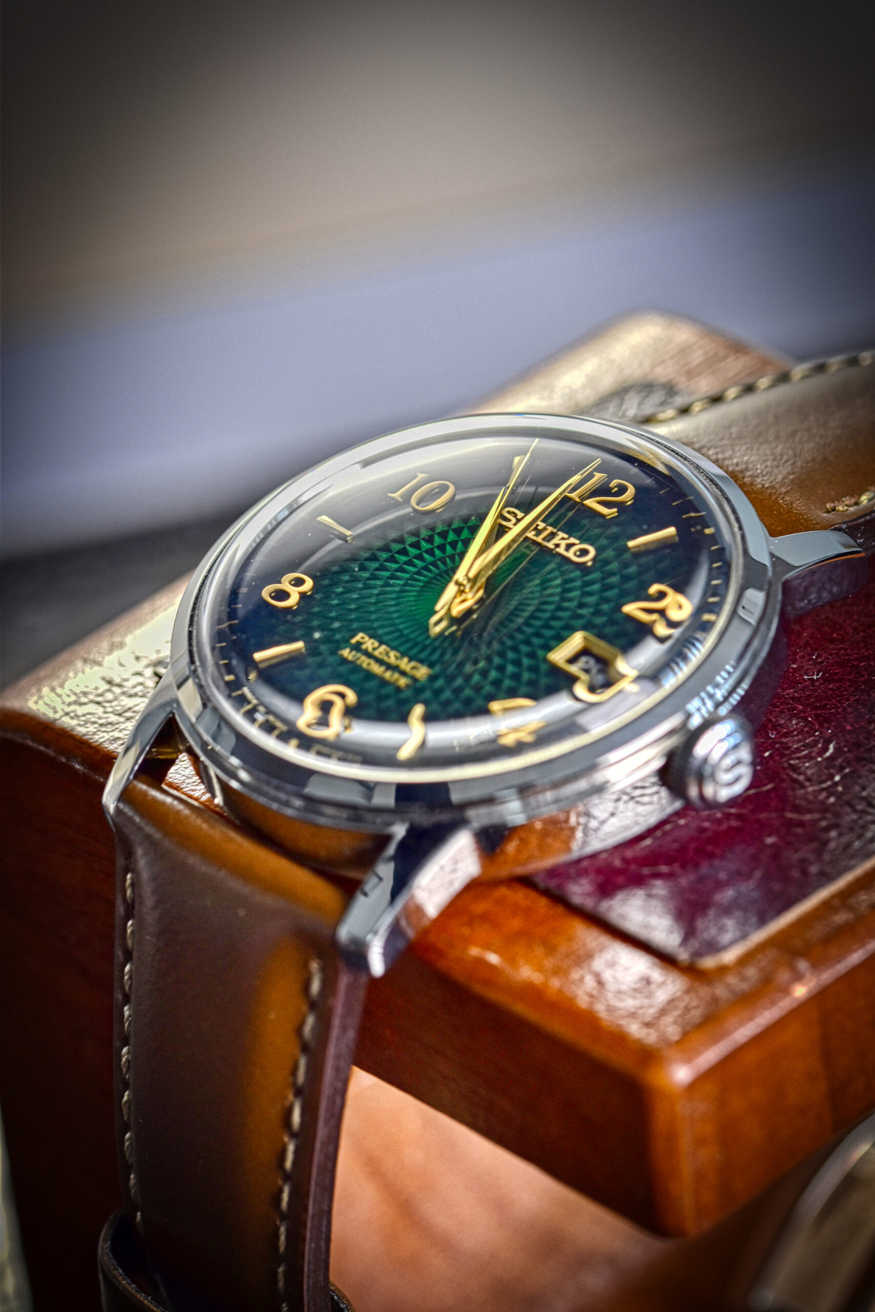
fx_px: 5739
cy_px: 656
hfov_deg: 8.7
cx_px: 438
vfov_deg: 13.0
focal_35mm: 158
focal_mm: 105
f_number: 9
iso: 400
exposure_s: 1/25
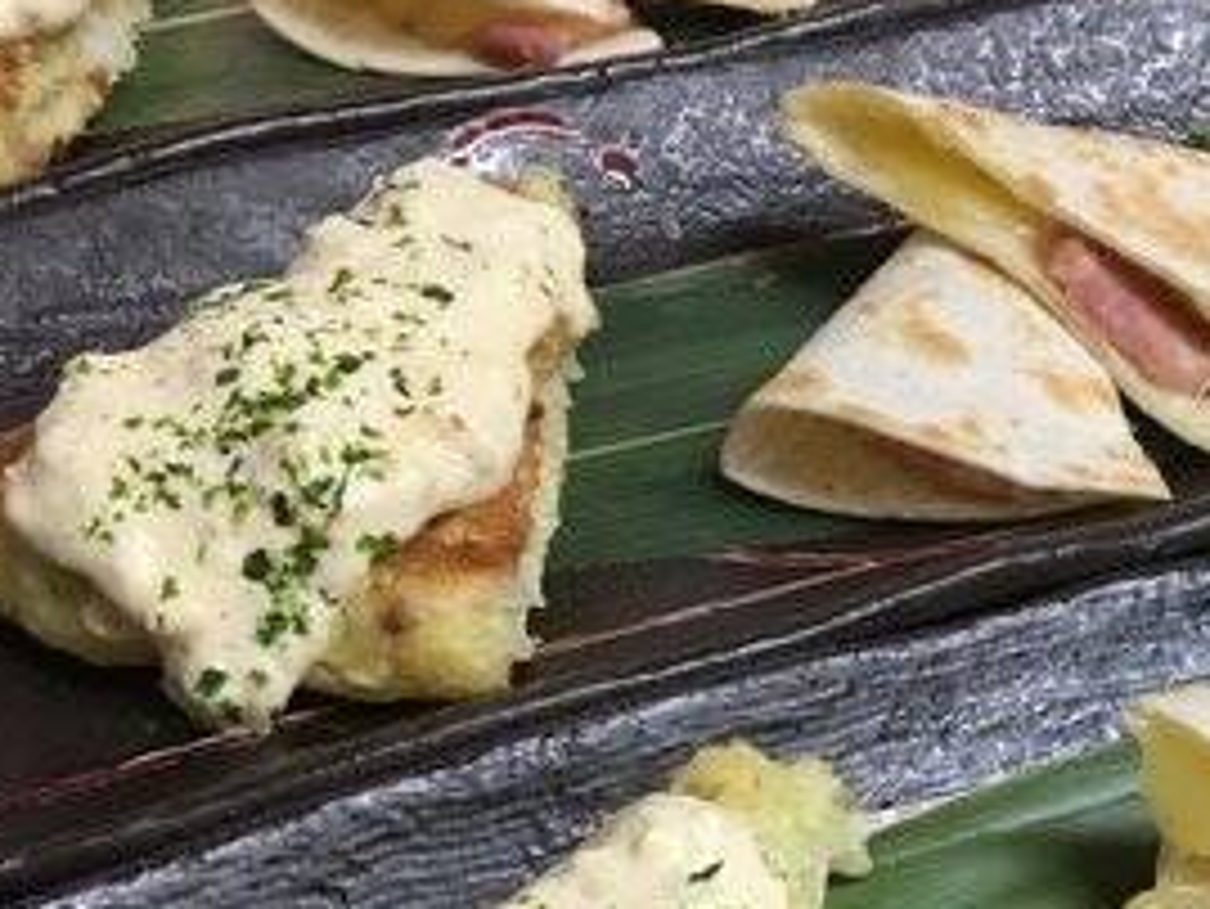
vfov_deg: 20.8
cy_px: 846
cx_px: 1192
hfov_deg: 26.7
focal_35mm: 69
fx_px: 2413
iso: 40
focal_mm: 4.15
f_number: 2.2
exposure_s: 1/30
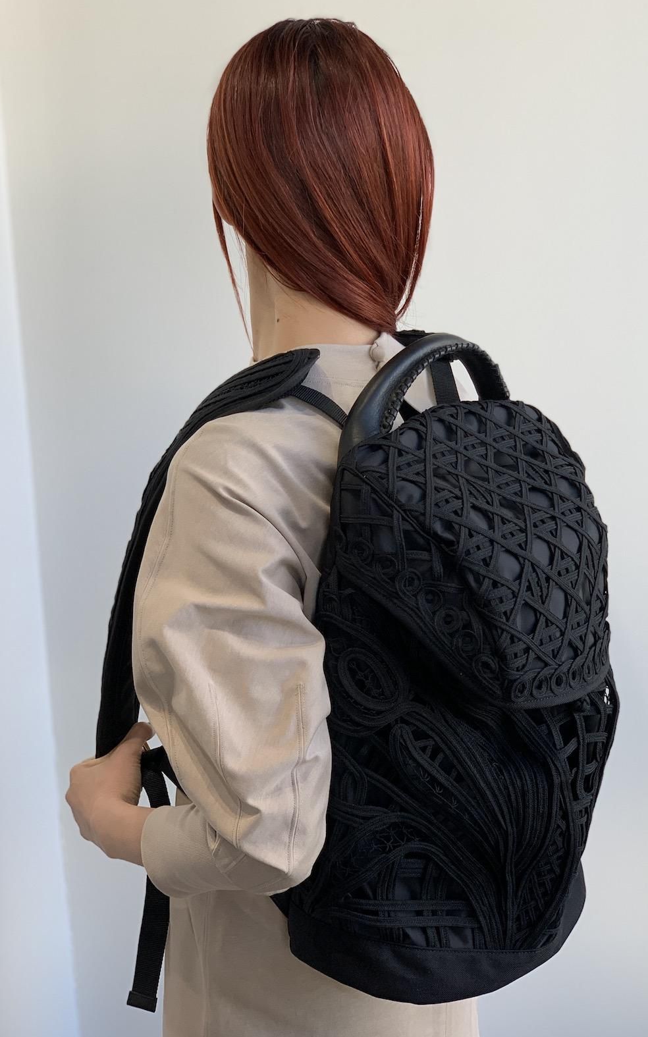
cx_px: 374
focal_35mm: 56
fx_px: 1583
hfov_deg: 23.1
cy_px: 514
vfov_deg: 36.3
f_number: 2.4
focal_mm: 6
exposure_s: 1/122
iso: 40
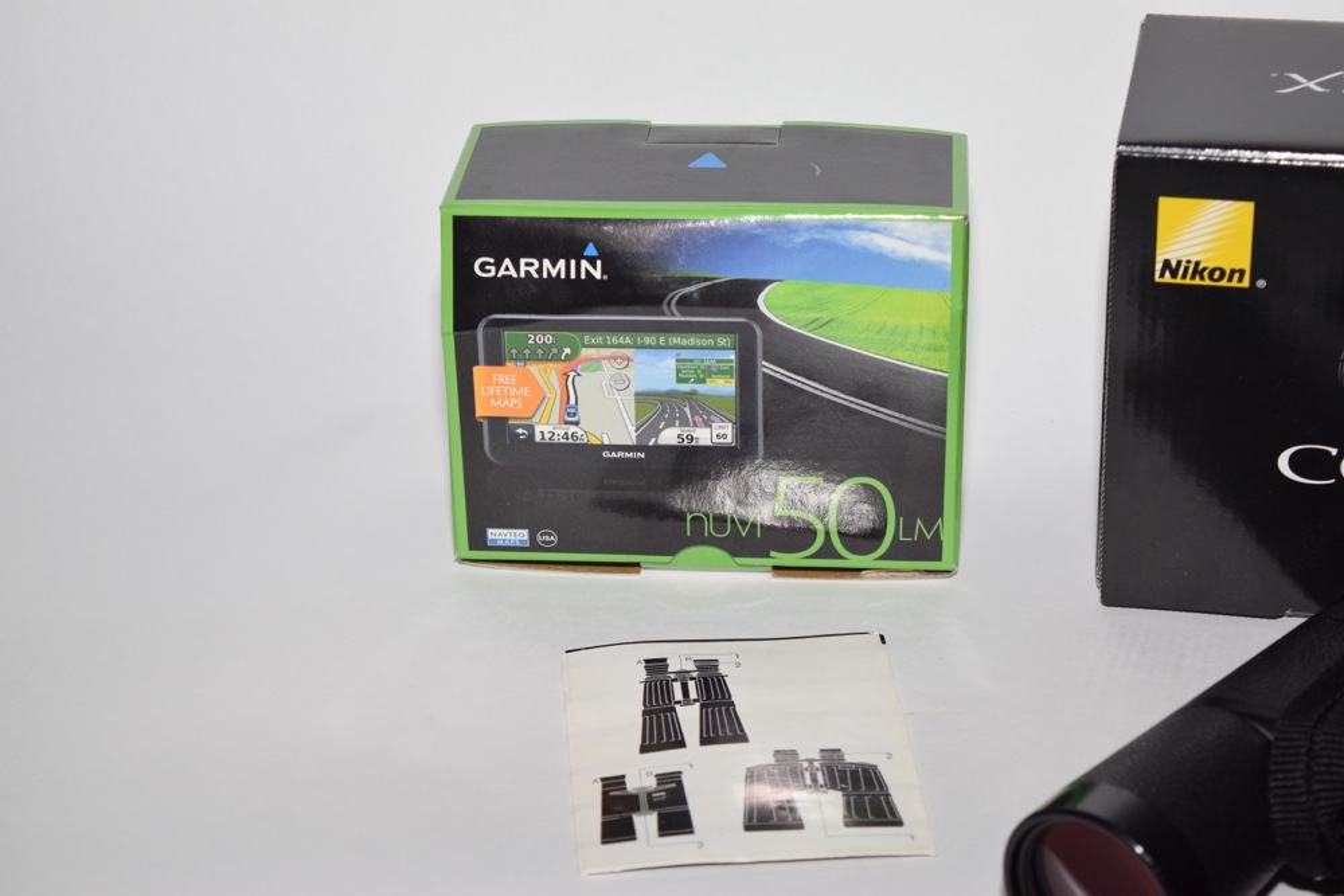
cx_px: 672
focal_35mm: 82
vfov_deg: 16.6
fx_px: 3080
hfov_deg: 24.6
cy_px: 448
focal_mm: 55
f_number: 5.6
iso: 800
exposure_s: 1/200
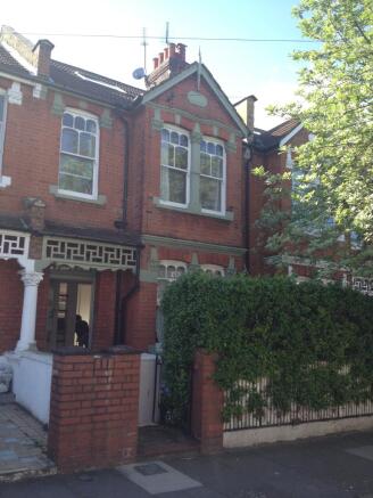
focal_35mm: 35
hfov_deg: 40.7
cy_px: 249
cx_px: 186
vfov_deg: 52.6
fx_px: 503
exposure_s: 1/428
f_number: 2.4
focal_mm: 4.28
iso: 50
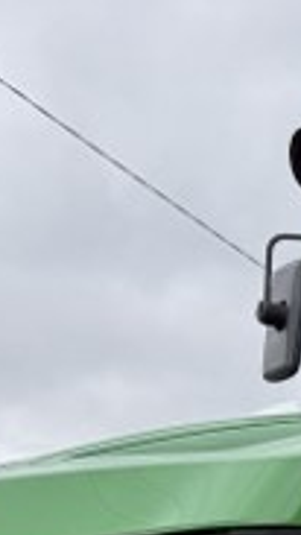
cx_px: 567
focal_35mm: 114
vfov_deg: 16.8
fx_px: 1617
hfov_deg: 10.0
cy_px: 827
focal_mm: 6.76
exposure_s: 1/1230
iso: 80
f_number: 1.78
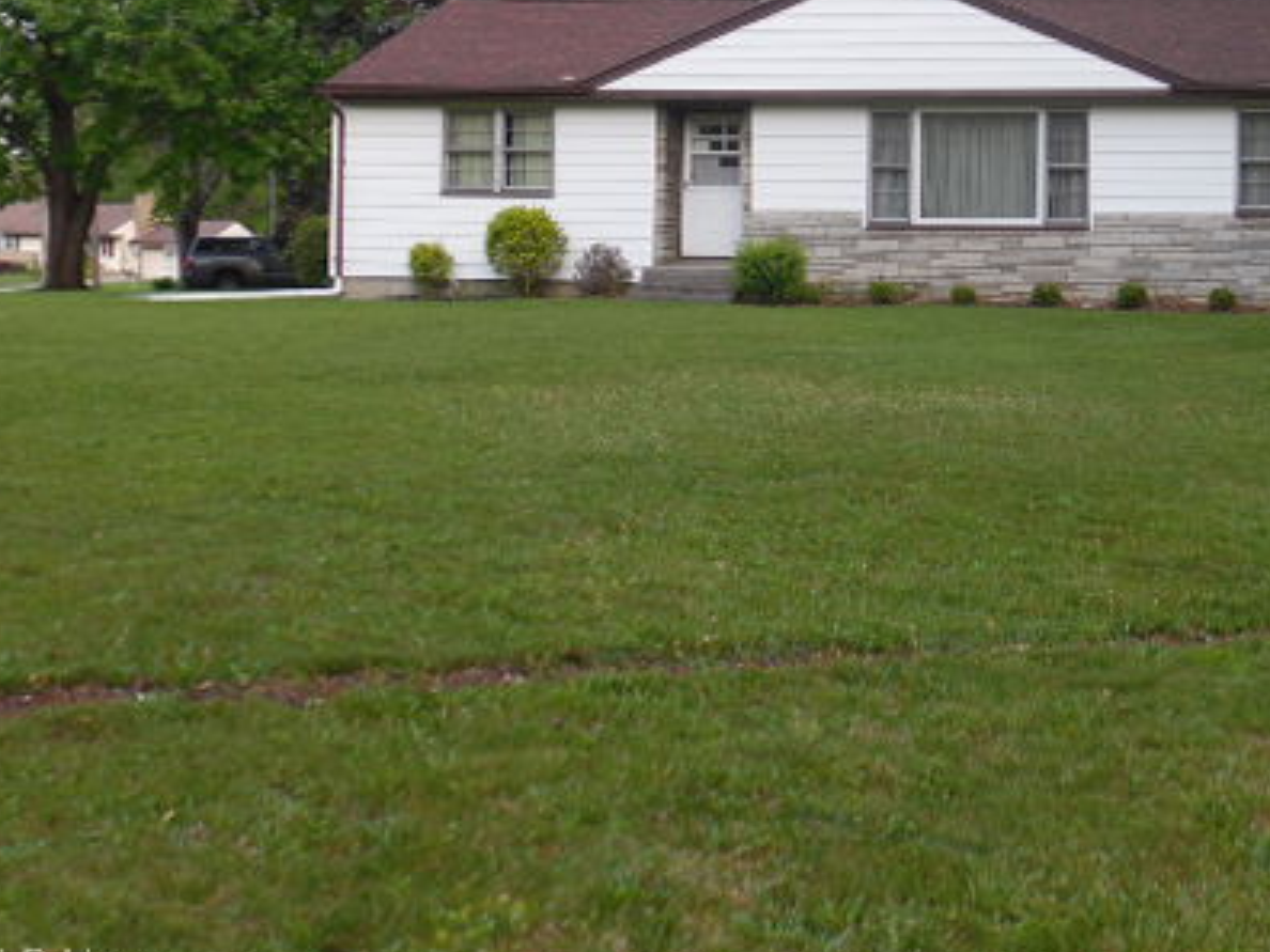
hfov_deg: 34.1
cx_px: 975
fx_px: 2018
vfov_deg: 26.2
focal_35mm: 55
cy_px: 231
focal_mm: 6
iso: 125
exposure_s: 1/50
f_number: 3.9
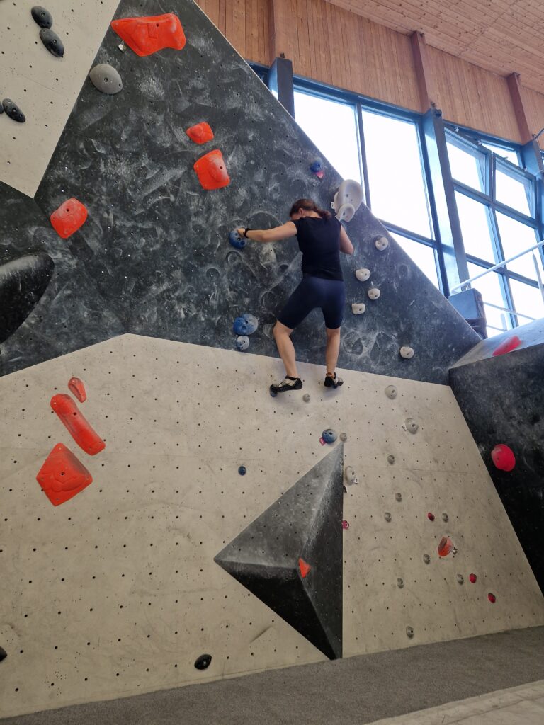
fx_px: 482
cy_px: 362
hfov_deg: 58.9
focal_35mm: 23
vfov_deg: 73.9
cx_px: 272
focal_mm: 5.4
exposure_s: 1/100
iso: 80
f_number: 1.8
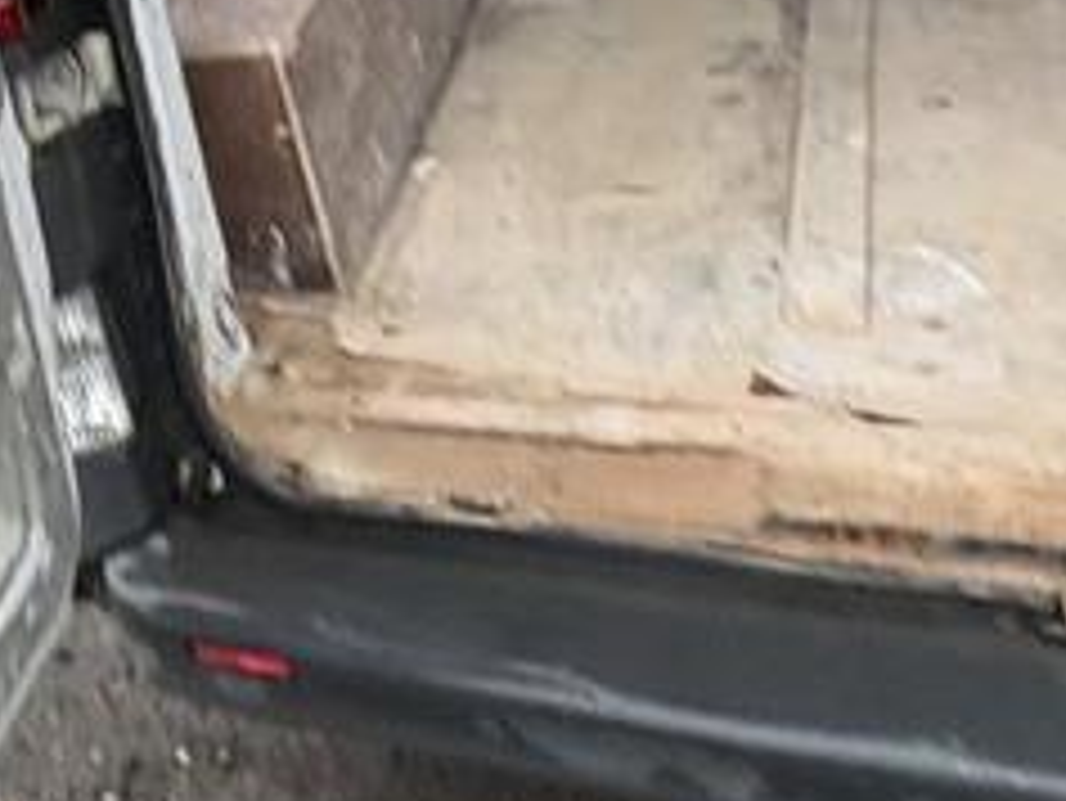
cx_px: -49
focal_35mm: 53
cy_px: -216
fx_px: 1633
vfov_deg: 24.4
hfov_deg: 32.6
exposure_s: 1/83
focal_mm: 2.22
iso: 250
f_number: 2.2
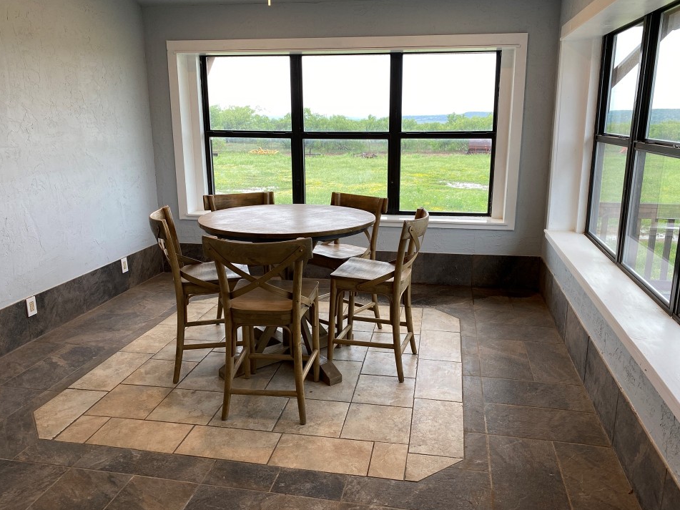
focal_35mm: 28
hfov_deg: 63.4
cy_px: 250
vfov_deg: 49.7
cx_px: 348
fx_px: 550
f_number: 1.8
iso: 50
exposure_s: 1/120
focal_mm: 4.25
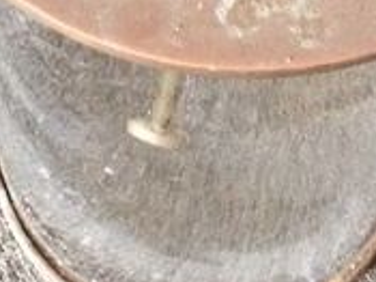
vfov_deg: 8.8
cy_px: -382
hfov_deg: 12.8
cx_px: 277
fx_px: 1672
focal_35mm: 154
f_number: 2.2
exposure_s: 1/30
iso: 250
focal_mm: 4.12
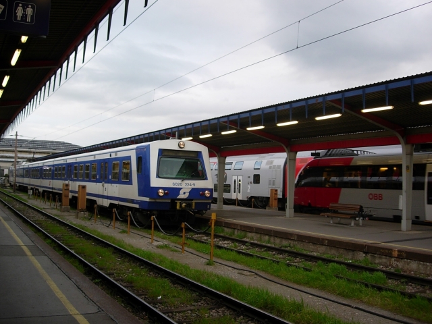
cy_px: 162
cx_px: 216
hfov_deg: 49.0
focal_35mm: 38
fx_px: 474
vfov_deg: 37.7
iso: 79
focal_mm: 7.8
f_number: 2.8
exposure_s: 1/73.9
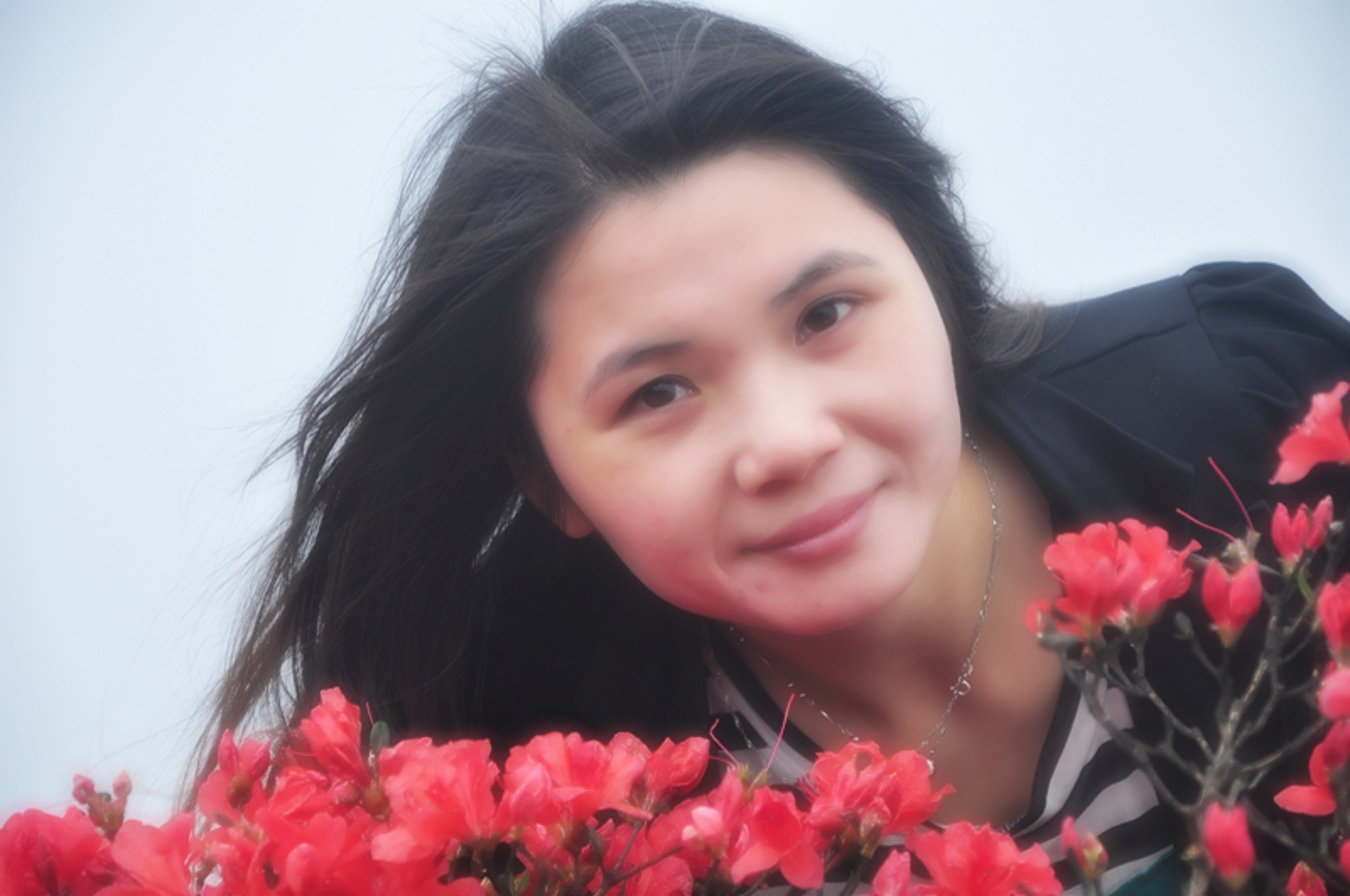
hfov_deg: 13.1
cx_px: 675
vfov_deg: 8.7
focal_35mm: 158
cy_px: 448
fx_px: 5898
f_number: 5.6
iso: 320
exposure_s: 1/400
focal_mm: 105
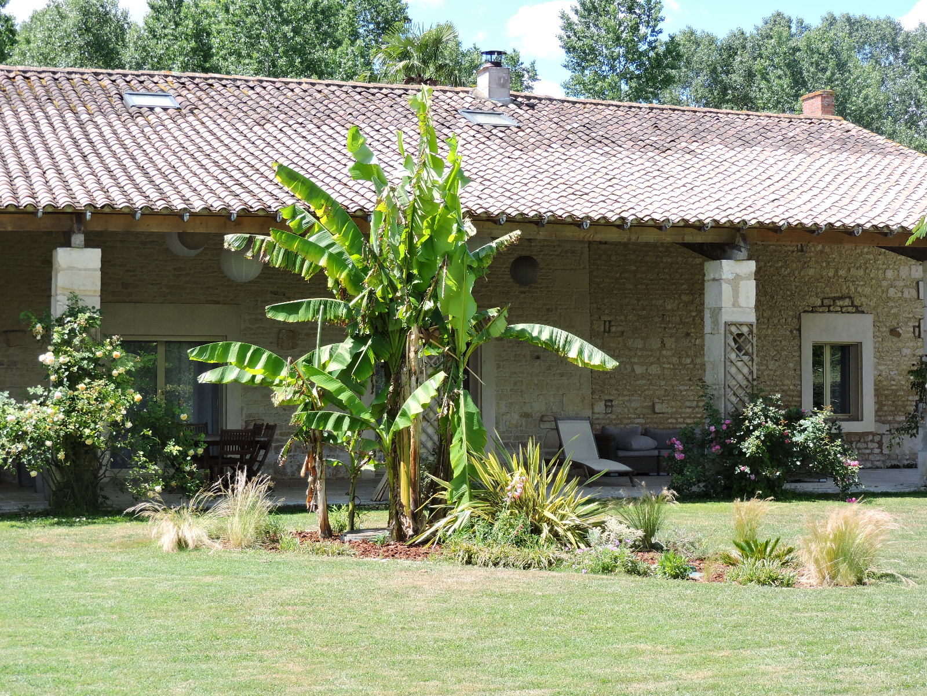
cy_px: 348
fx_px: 1875
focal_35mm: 70
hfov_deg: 27.8
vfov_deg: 21.0
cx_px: 464
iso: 100
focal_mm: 12.5
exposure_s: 1/320
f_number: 3.9
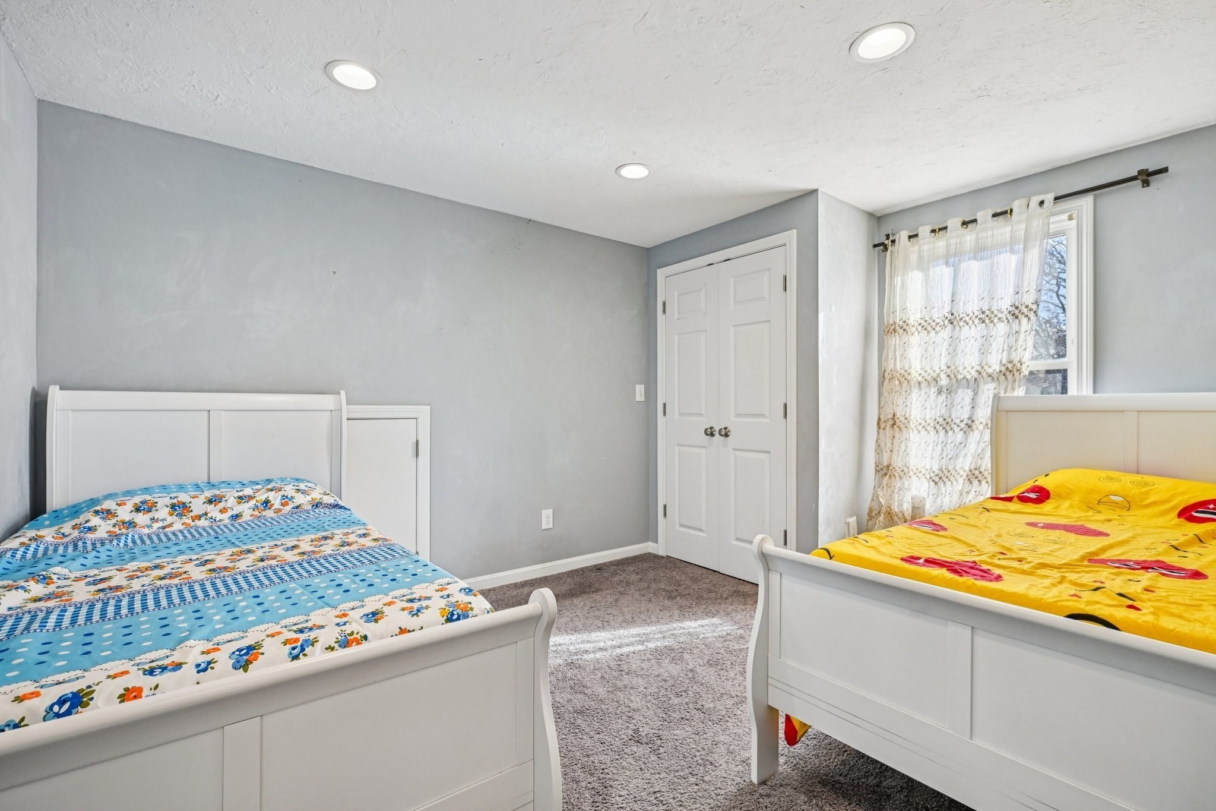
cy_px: 406
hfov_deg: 96.7
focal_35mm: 16
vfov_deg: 73.7
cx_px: 608
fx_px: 540
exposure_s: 1/125
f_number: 8
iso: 400
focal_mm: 16
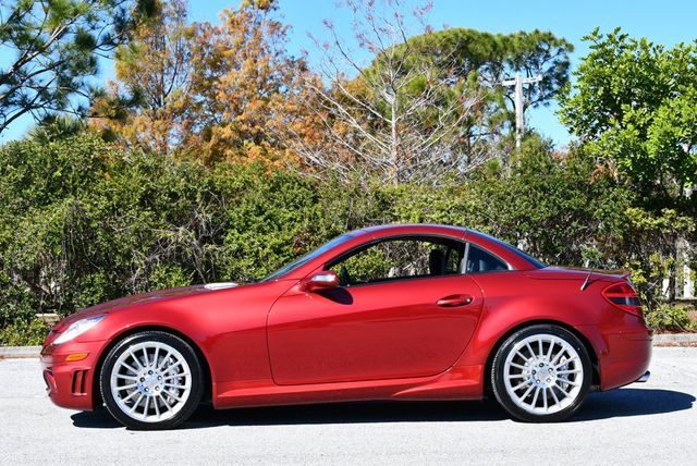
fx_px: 1395
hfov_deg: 28.0
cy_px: 233
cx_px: 348
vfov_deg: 19.0
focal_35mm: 72
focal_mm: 36
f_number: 8
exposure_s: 1/250
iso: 125
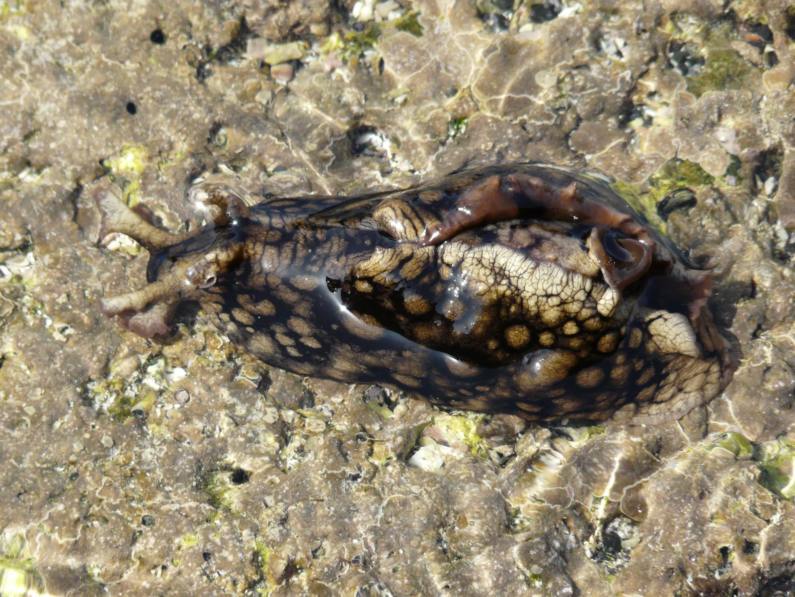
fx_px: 8727
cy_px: 298
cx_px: 398
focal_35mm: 380
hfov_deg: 5.2
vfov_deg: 3.9
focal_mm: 62.4
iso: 200
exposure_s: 1/400
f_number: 4.5
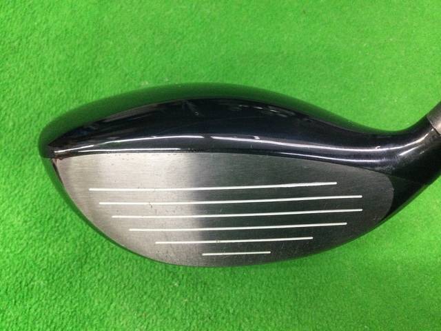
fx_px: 395
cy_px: 166
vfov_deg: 45.4
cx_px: 220
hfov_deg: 58.4
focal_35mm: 31
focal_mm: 3.3
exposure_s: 1/30
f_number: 2.4
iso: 200
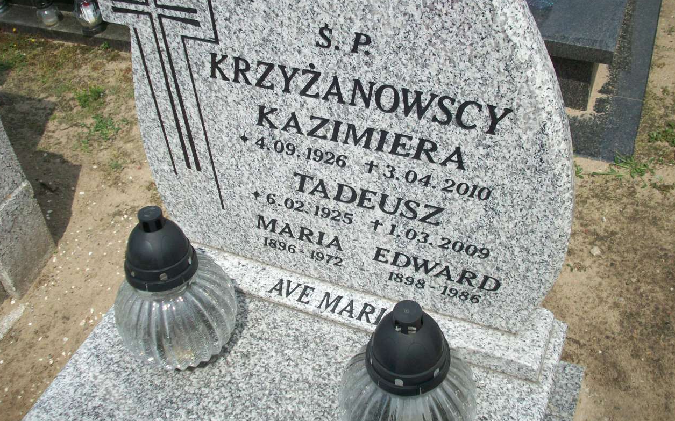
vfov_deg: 31.9
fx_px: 736
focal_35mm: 40
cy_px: 166
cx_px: 338
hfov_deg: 49.3
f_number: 5.6
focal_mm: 6.2
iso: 80
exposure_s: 1/483
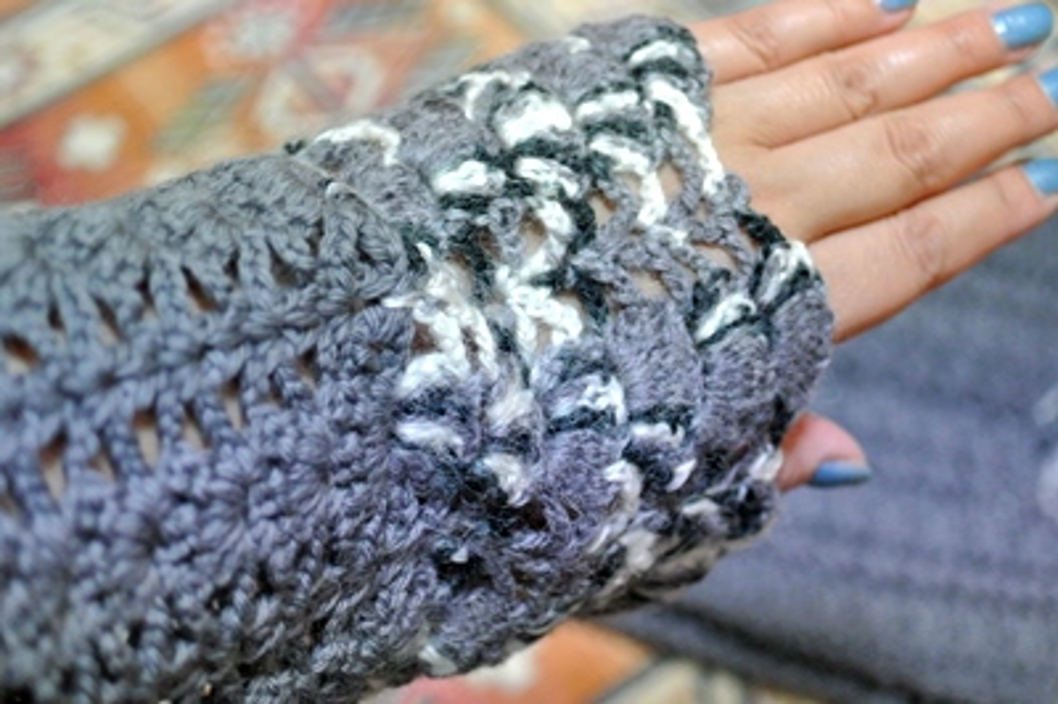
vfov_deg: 27.5
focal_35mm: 49
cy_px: 352
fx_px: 1439
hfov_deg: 40.4
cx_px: 529
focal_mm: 18.5
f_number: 2
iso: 1400
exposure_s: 1/125
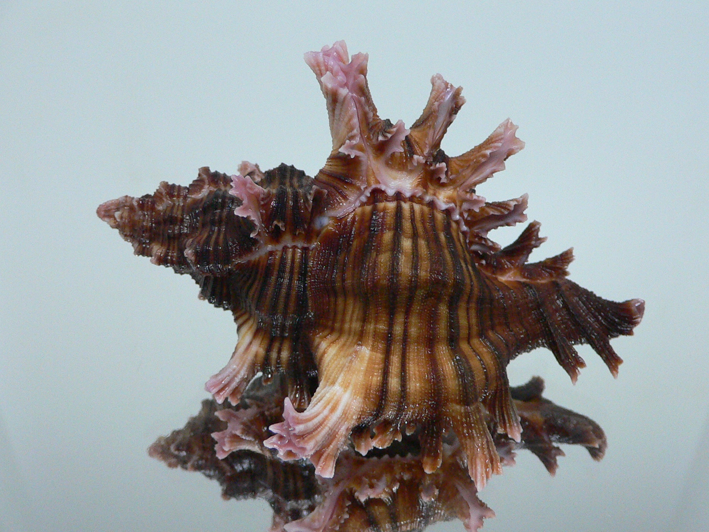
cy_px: 277
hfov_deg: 46.8
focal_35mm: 40
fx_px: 819
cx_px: 354
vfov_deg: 36.0
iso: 200
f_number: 2.8
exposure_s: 1/40
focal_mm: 4.6
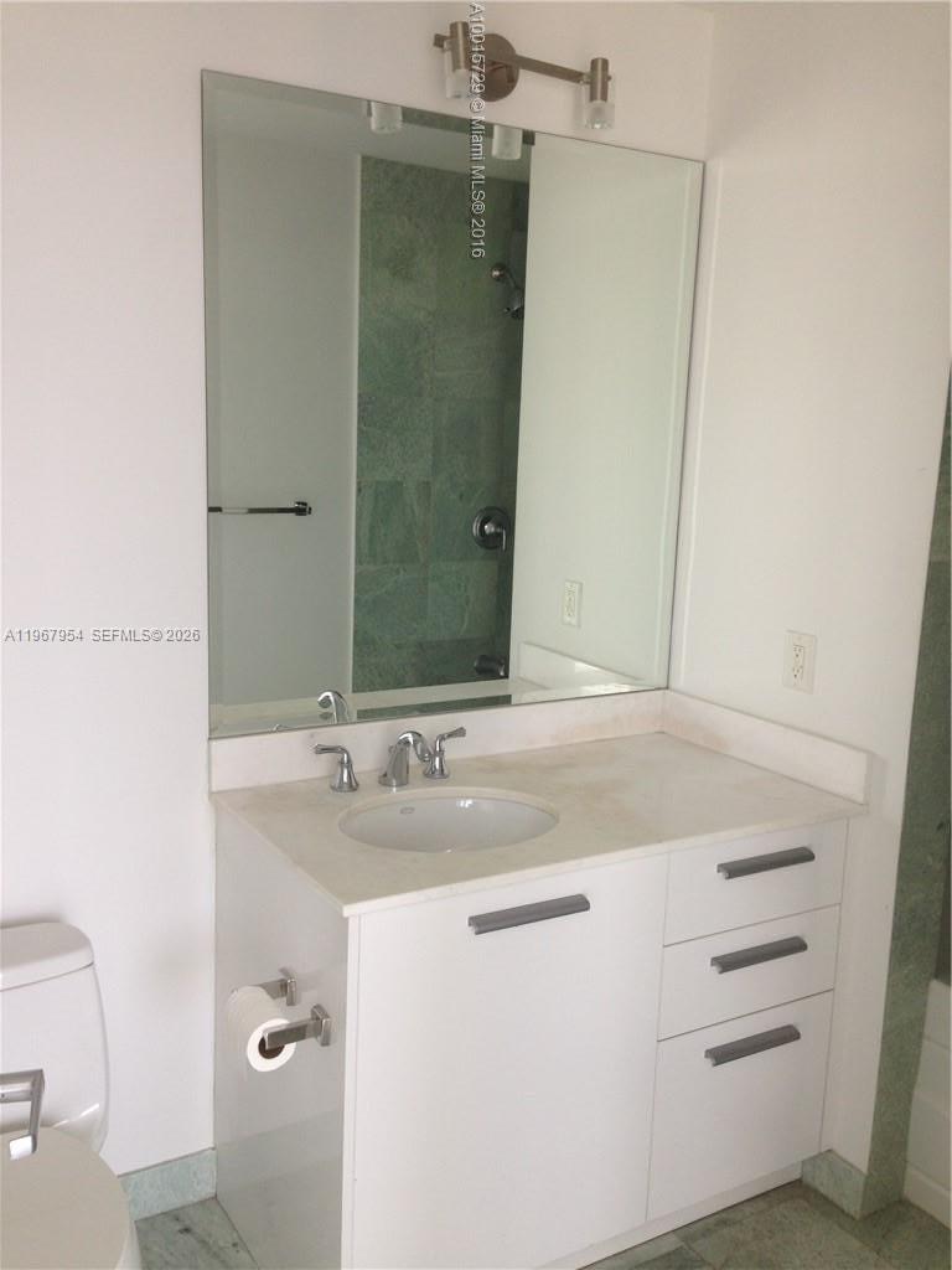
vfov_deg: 55.4
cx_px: 476
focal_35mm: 33
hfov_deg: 42.9
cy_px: 635
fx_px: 1210
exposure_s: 1/24
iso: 50
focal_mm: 4.12
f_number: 2.4
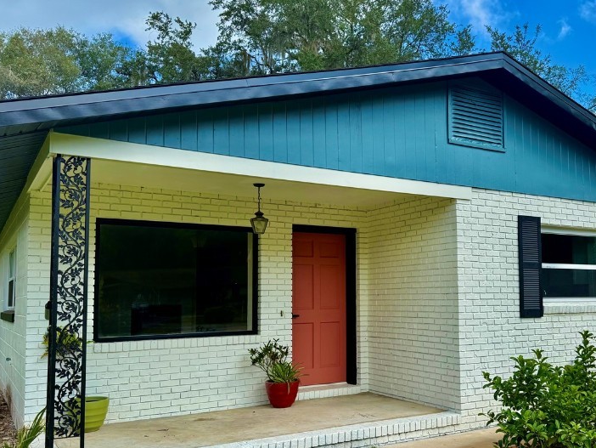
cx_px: 374
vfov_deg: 40.6
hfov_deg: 52.0
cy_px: 258
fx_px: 603
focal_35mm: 35
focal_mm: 6.76
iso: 80
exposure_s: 1/2232
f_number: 1.78
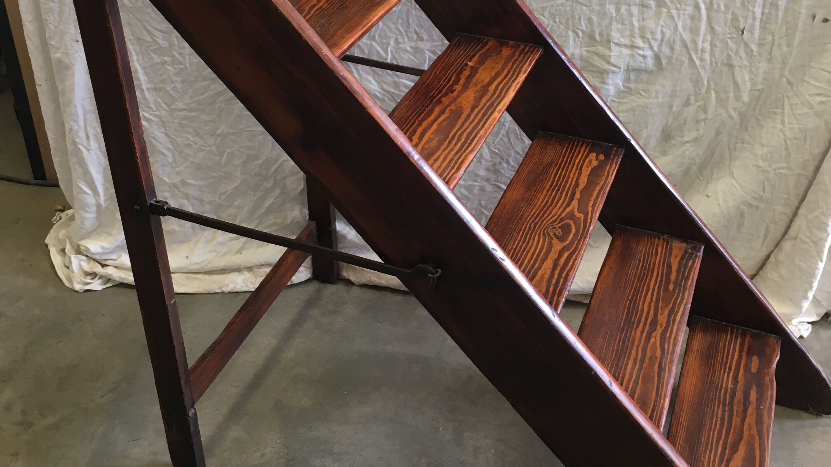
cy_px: 138
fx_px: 947
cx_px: 415
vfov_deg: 27.5
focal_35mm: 43
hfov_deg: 47.4
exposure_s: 1/33
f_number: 2.2
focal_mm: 4.15
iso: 64
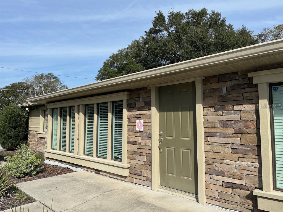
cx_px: 142
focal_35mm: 26
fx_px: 213
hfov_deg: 67.3
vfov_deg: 53.1
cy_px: 106
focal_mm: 5.1
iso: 50
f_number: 1.6
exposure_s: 1/3311
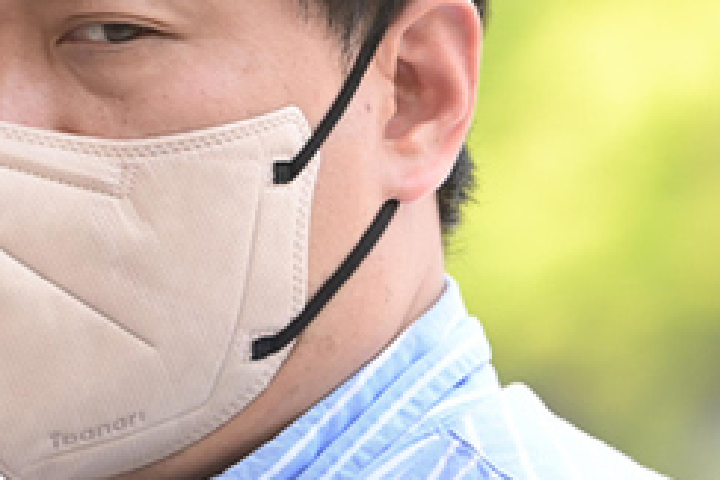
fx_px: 15299
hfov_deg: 2.7
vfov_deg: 1.8
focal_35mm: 765
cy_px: 179
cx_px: -116
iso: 400
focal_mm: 290
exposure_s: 1/250
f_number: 5.6
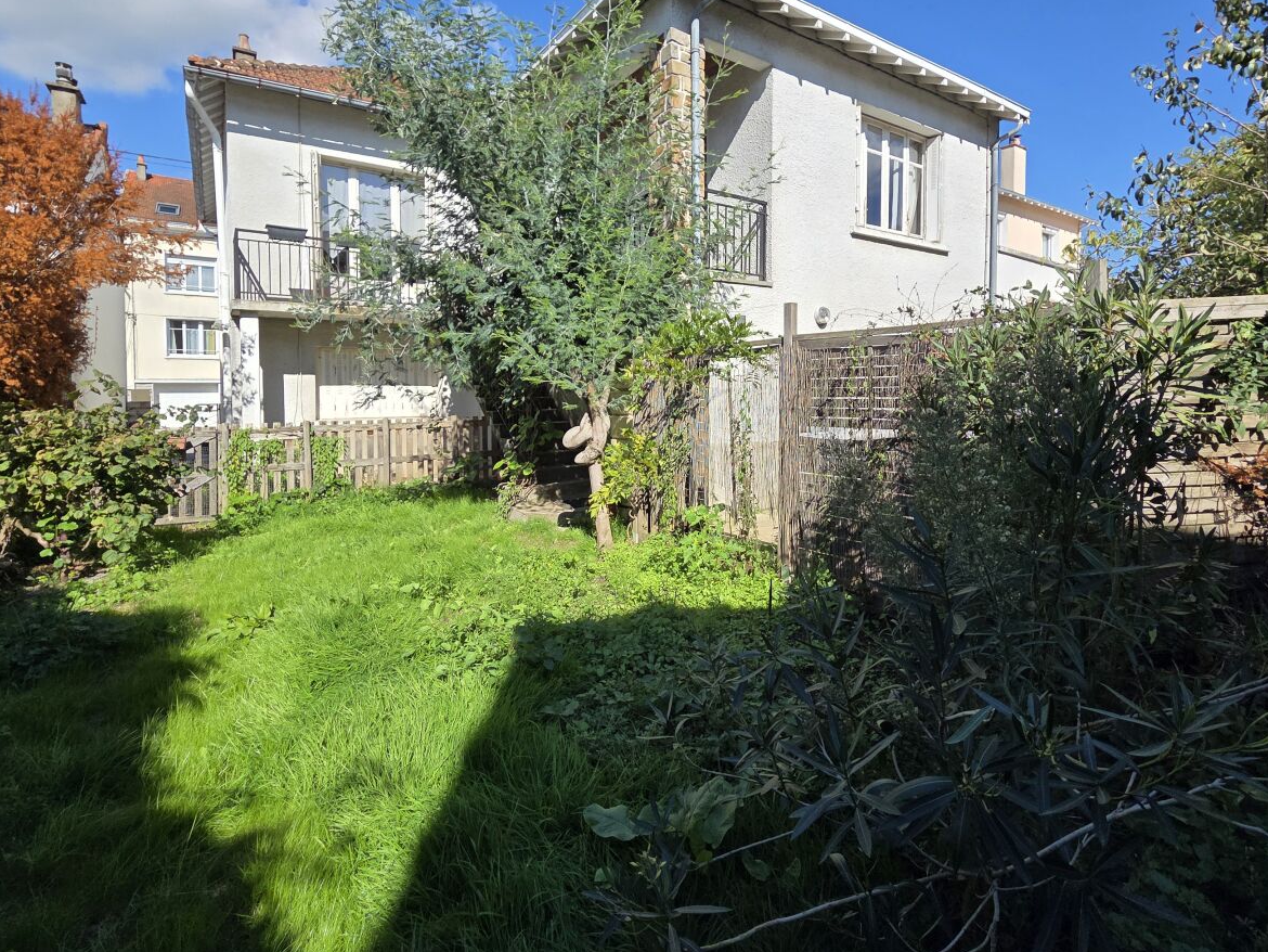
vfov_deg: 77.6
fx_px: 586
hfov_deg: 94.4
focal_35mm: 16
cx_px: 674
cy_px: 406
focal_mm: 2.2
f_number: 2.2
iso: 50
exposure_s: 1/1829
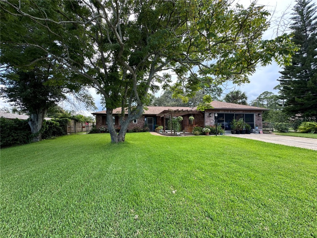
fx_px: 128
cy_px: 119
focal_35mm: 14
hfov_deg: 102.1
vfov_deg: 85.7
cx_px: 158
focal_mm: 2.22
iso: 40
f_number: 2.2
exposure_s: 1/151
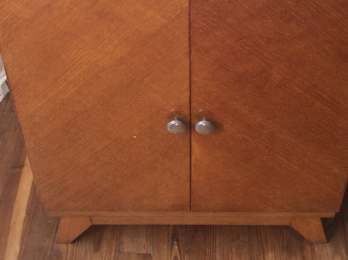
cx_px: 196
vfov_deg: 20.4
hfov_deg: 27.4
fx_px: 713
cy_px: 52
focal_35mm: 71
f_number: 2.4
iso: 40
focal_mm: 3.3
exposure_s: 1/50
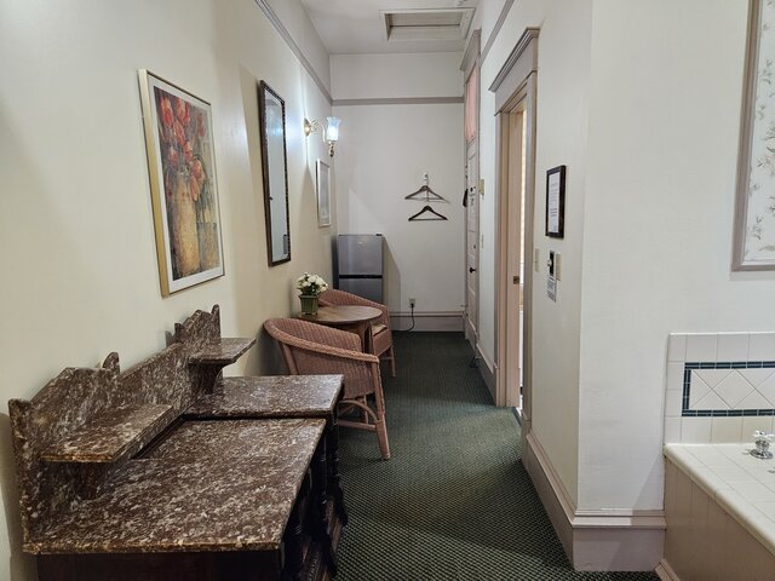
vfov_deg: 58.9
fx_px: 515
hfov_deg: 73.9
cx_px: 388
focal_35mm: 23
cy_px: 290
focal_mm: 5.4
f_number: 1.8
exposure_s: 1/120
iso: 800
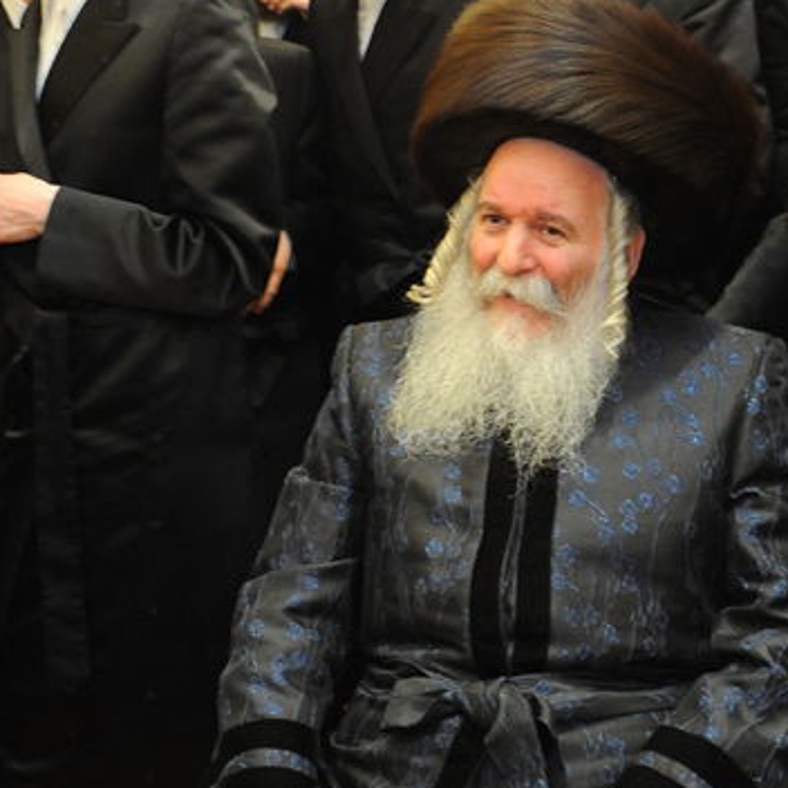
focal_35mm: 94
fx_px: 2421
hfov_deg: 18.4
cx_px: 515
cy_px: 241
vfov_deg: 18.4
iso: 3200
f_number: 4
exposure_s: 1/100
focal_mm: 38
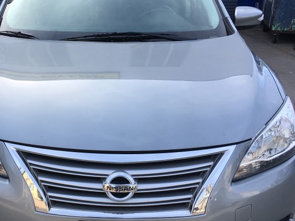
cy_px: 110
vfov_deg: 27.5
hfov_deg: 35.7
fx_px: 452
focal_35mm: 53
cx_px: 88
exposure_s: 1/509
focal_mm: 4.15
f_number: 2.2
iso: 25
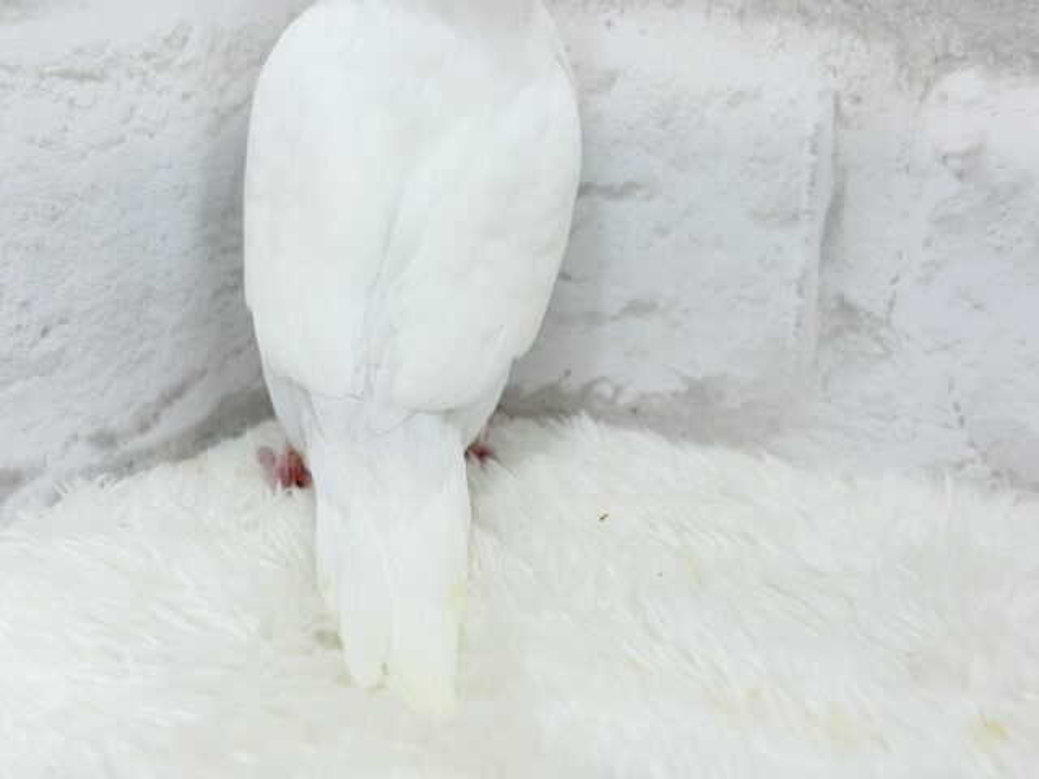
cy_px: 390
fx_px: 1561
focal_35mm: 52
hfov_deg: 36.8
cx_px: 520
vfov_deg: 28.0
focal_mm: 5.96
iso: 32
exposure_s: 1/50
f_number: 1.6
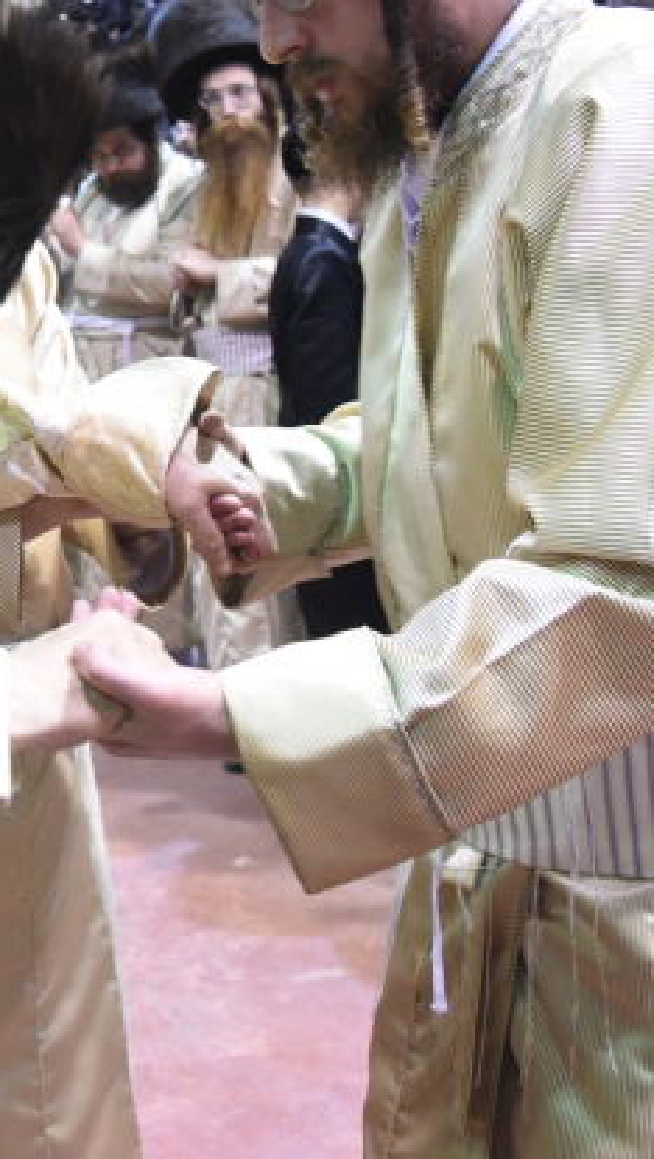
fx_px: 1908
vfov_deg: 33.5
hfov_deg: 18.4
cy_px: 370
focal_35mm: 62
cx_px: -145
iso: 4000
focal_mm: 24
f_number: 4.5
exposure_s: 1/80
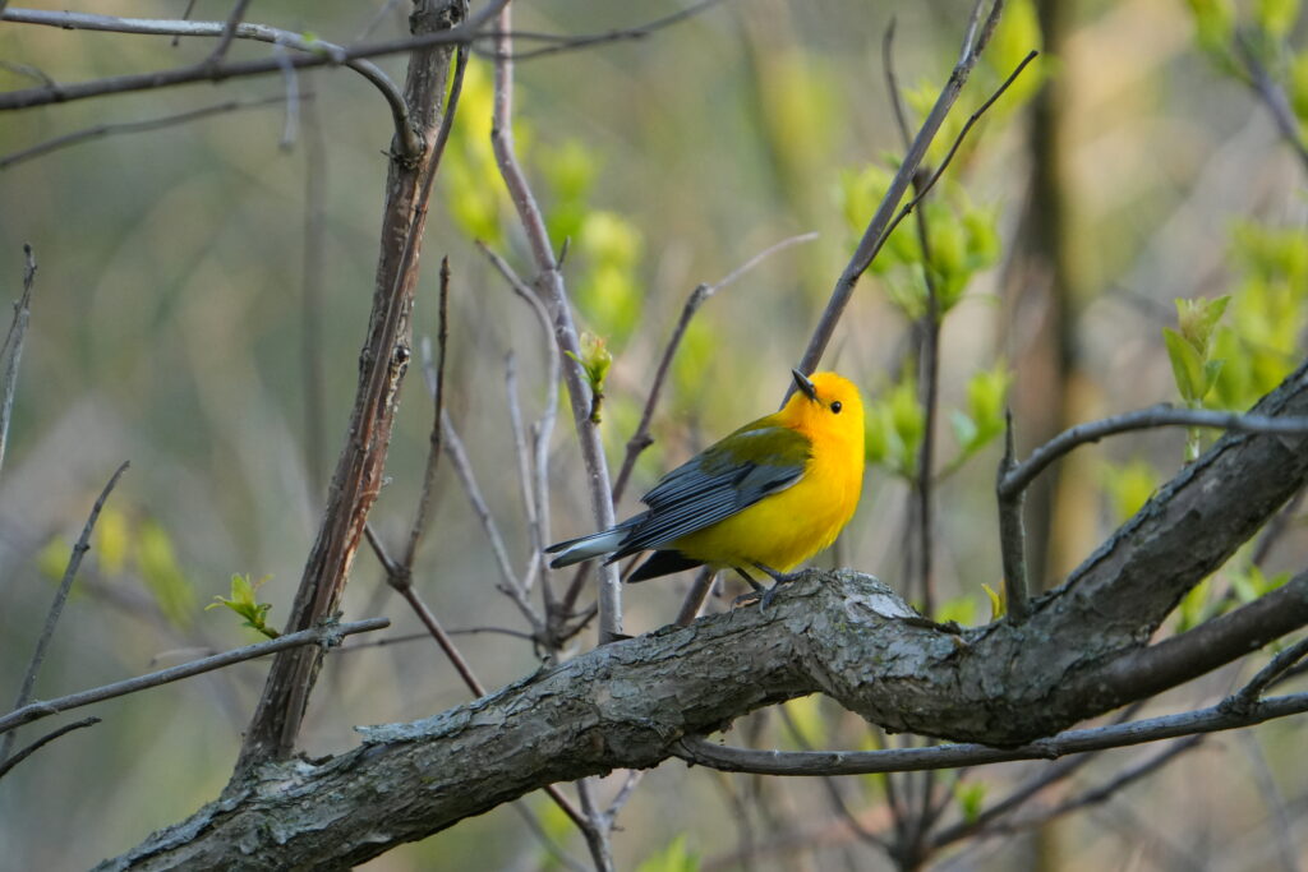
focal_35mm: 900
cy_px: 436
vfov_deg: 1.5
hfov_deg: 2.3
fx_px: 32702
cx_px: 654
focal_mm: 600
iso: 2500
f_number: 6.3
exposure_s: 1/640
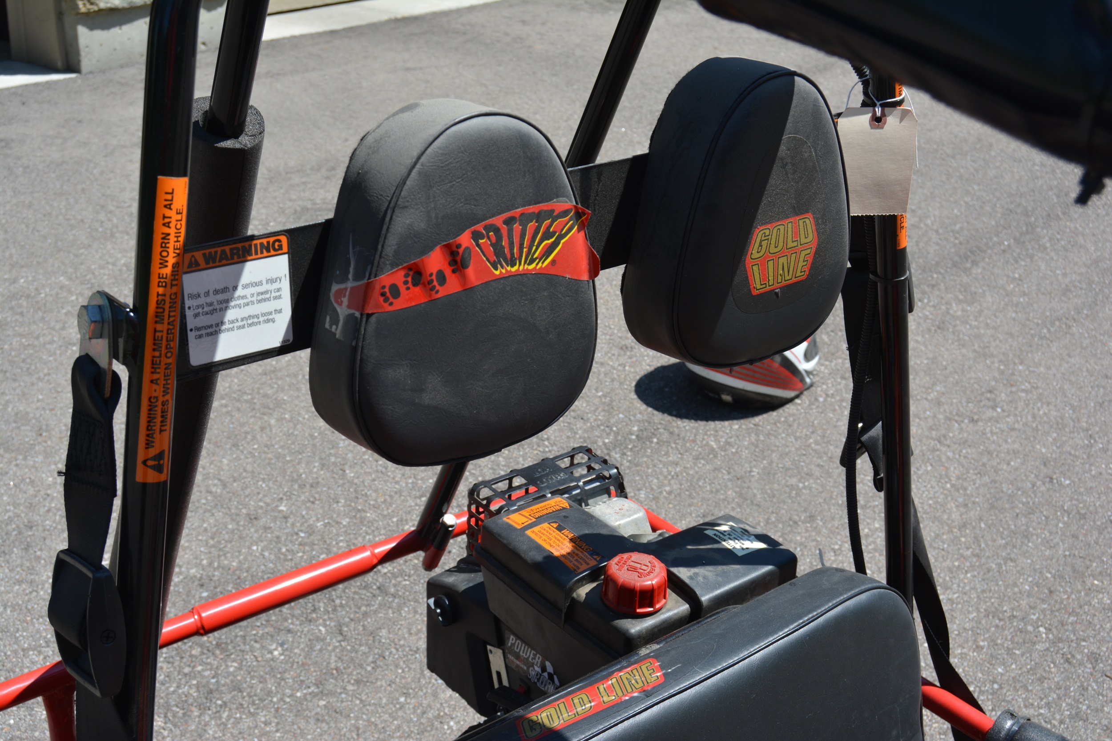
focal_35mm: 46
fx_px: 1436
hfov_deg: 42.3
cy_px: 370
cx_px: 556
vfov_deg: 28.9
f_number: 8
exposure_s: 1/250
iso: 125
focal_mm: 31
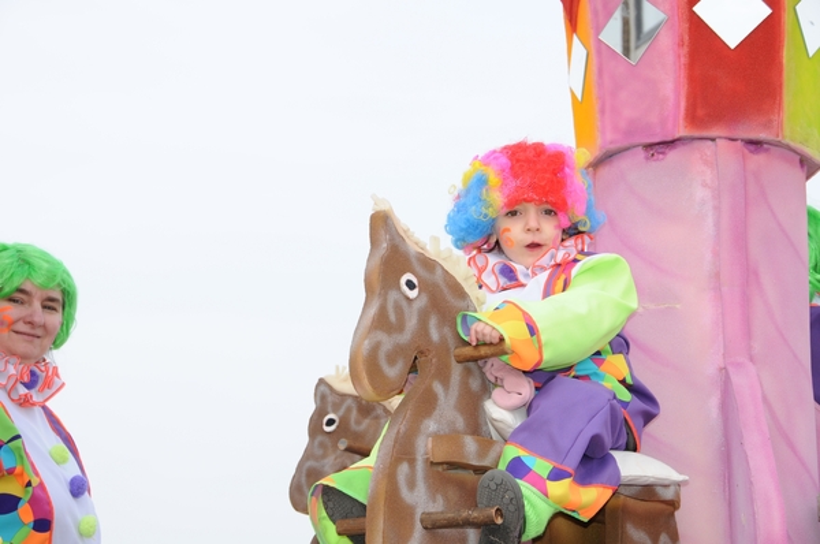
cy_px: 272
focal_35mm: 82
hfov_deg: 24.7
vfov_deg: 16.5
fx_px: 1876
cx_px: 410
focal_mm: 55
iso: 200
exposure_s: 1/200
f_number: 9
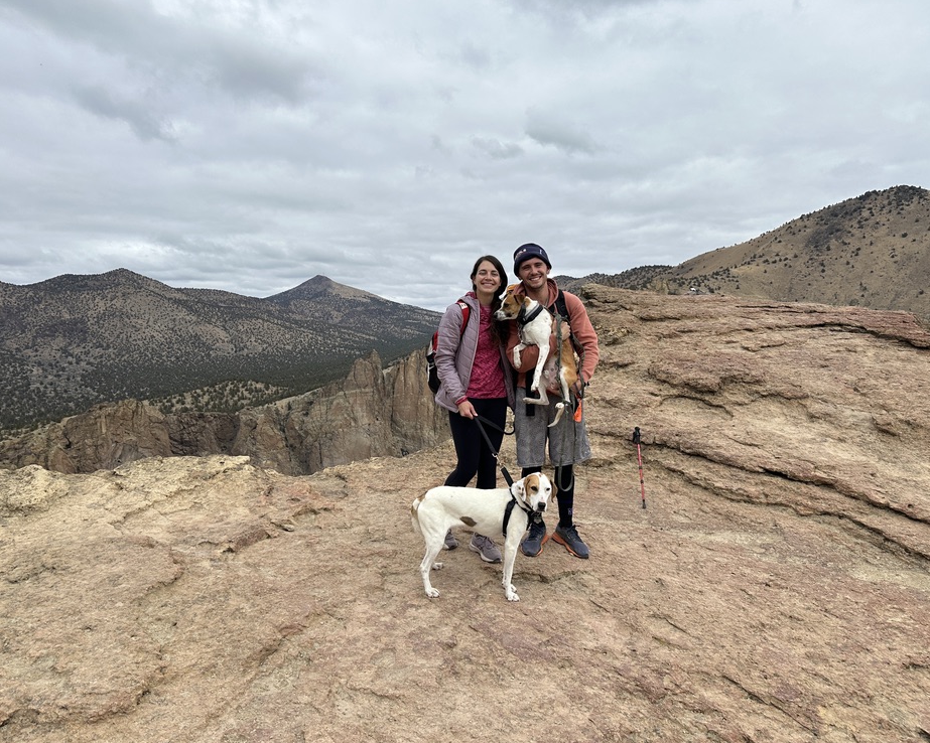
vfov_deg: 54.9
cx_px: 467
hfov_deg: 66.0
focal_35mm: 26
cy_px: 358
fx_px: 715
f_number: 1.78
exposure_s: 1/3861
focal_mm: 6.86
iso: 80
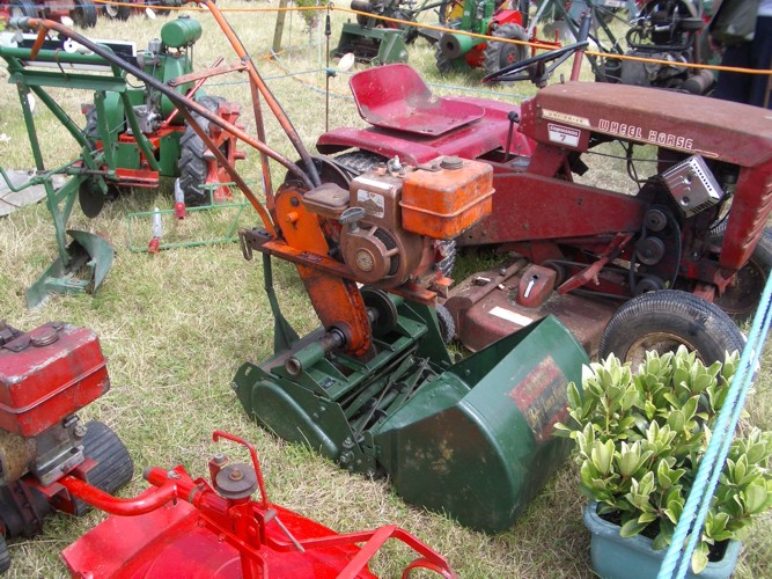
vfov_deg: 40.7
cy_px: 290
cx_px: 386
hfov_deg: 52.6
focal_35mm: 35
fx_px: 780
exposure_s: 1/200
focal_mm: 5.8
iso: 50
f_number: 4.3
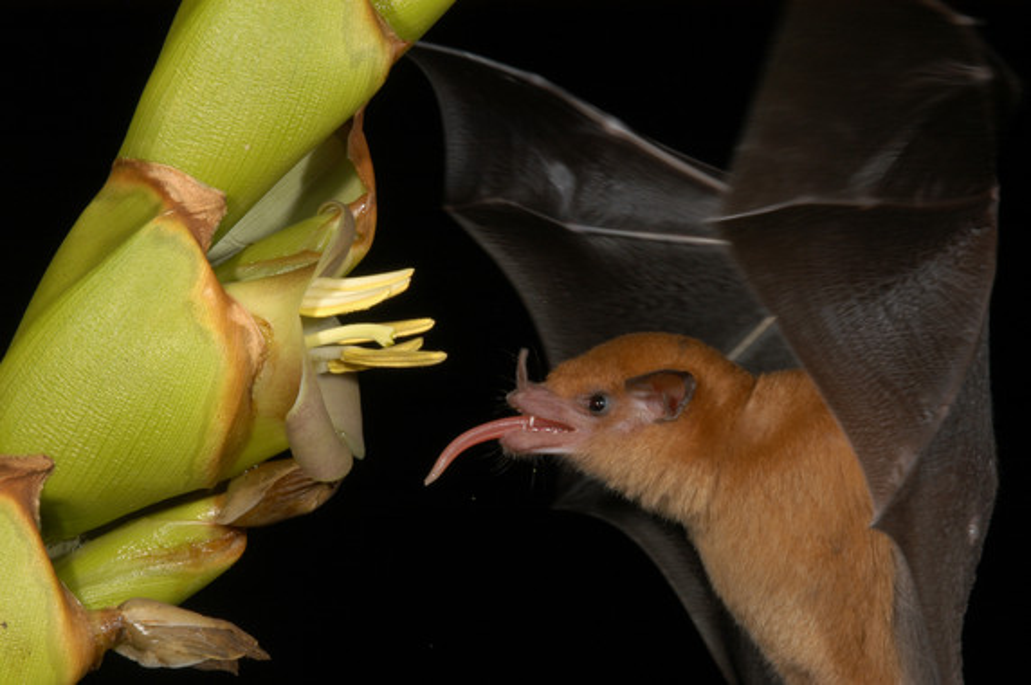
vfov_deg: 8.7
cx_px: 516
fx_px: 4505
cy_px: 342
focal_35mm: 158
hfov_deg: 13.1
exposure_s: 1/60
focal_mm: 105
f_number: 32
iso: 200
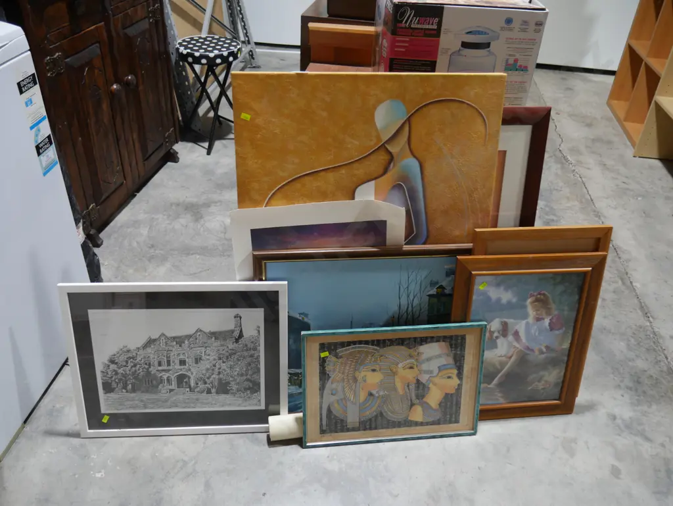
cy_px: 253
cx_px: 336
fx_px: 545
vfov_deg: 49.8
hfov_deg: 63.4
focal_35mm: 28
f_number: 3.5
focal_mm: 14
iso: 320
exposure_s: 1/60
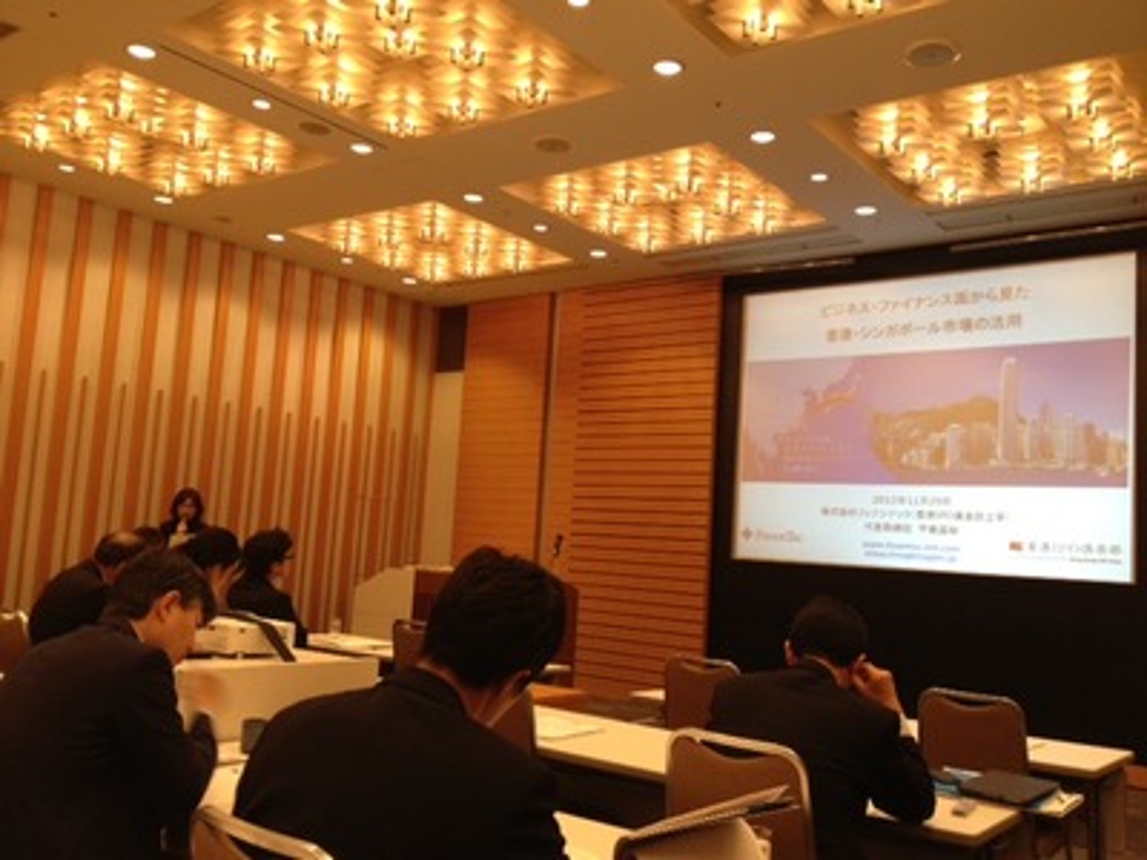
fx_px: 1160
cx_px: 574
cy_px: 430
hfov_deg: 52.6
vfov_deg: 40.7
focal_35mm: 35
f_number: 2.4
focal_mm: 4.28
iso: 125
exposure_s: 1/20
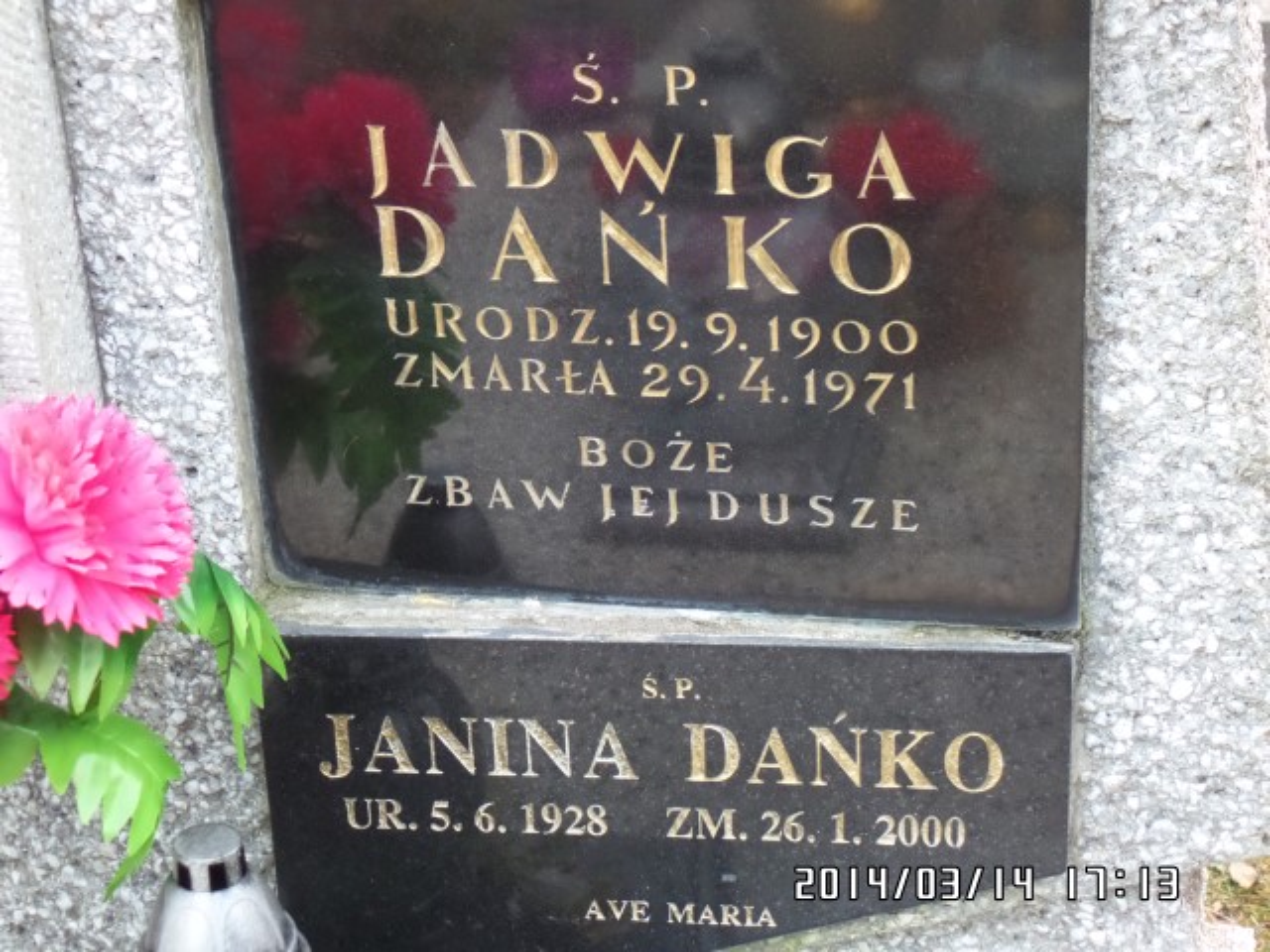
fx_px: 2862
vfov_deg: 18.9
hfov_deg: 25.0
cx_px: 635
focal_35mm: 78
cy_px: 476
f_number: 3.8
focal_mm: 13.9
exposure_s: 1/45
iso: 640
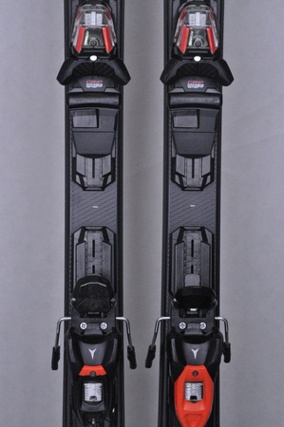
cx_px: 142
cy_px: 214
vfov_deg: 19.5
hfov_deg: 13.0
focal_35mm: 105
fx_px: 1245
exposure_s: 1/125
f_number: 9.5
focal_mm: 70
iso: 3200
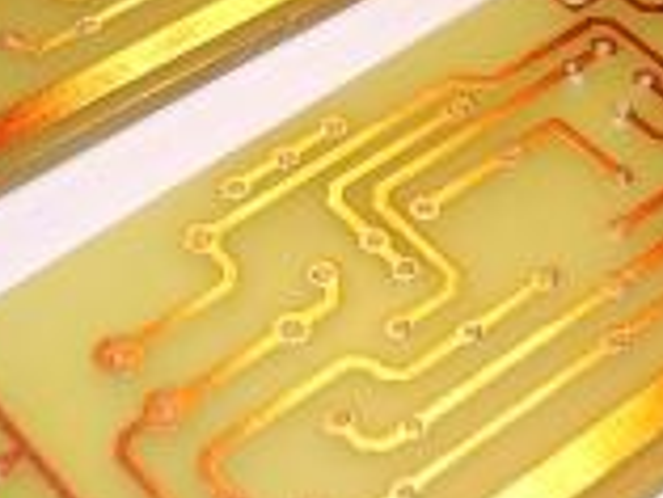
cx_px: 414
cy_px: 422
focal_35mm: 100
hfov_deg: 19.6
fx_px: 1917
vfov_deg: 14.7
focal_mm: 5.8
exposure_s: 1/50
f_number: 4.3
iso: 100
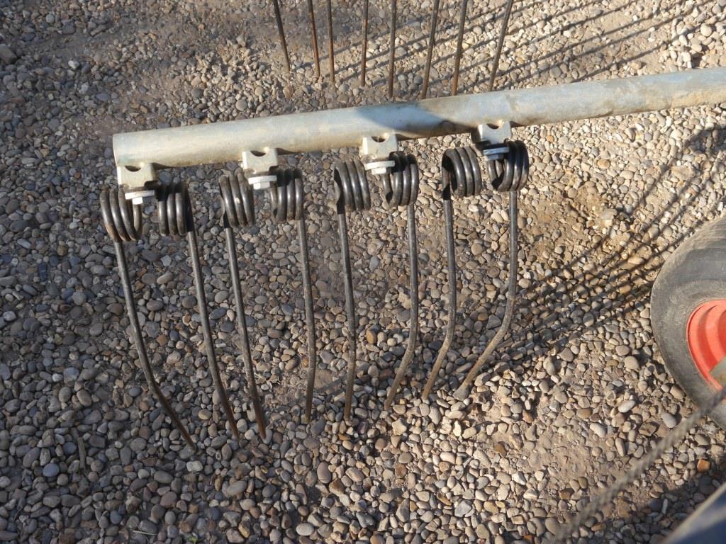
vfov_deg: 36.0
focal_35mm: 40
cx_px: 363
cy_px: 272
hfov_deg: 46.8
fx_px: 839
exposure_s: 1/200
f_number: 5.6
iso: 160
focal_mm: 20
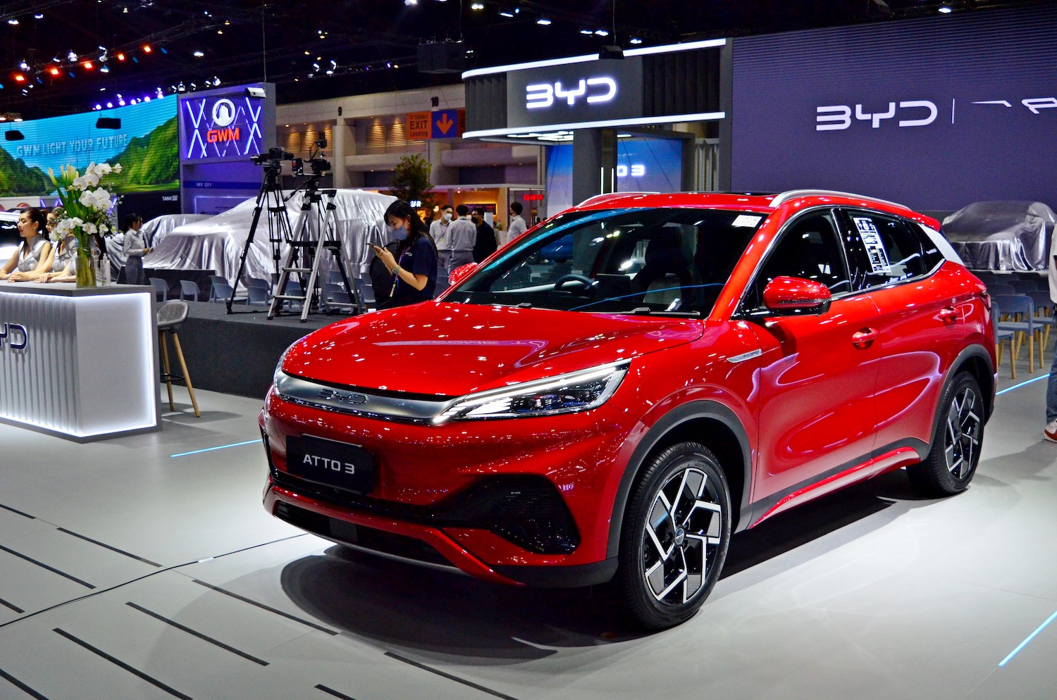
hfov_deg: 49.6
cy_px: 350
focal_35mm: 39
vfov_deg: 34.1
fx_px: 1143
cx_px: 528
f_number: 5
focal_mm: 26
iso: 1600
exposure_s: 1/800
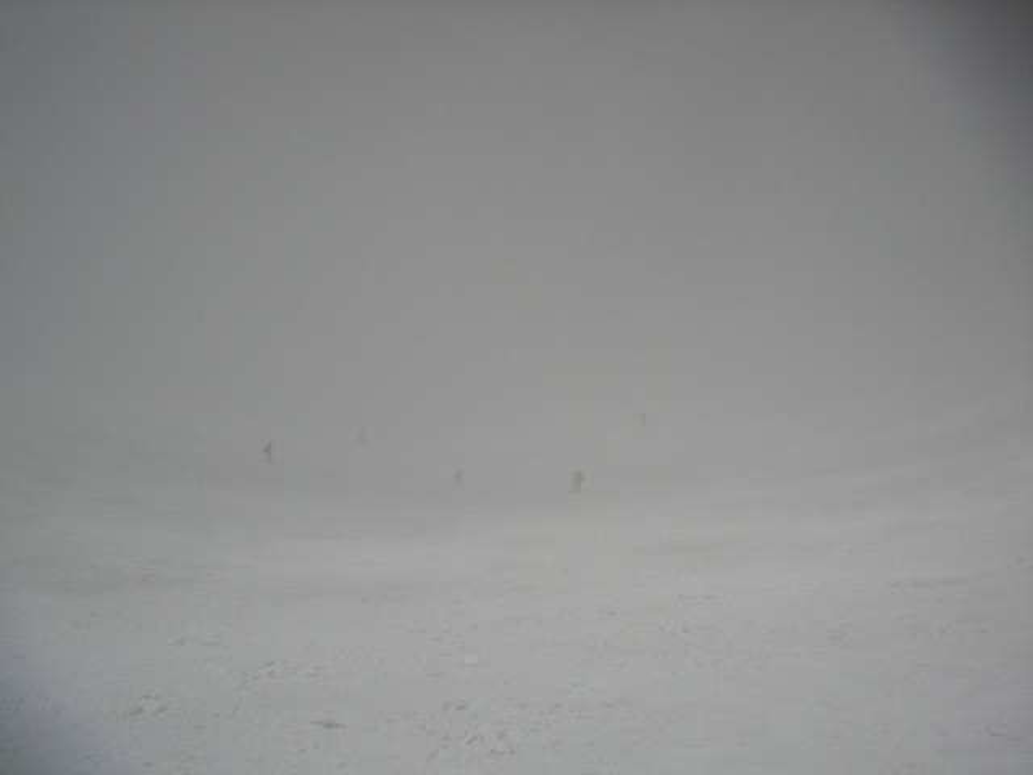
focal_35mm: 37
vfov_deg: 38.7
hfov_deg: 50.1
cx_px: 516
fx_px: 1104
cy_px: 388
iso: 50
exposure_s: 1/2000
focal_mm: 5.7
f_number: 6.9
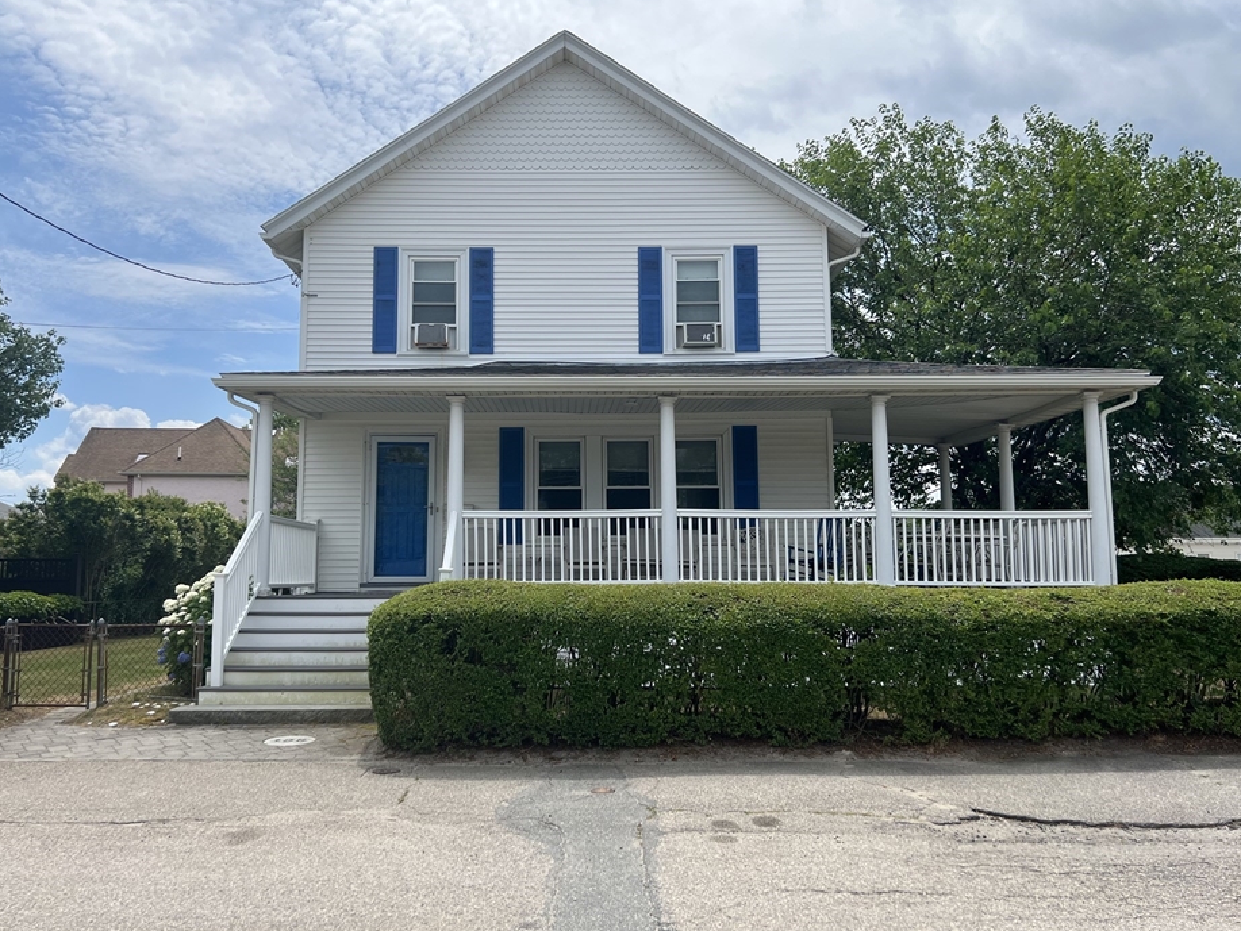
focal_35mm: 29
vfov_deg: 48.2
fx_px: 1040
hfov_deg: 61.6
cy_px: 450
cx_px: 593
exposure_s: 1/6211
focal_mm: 5.7
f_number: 1.5
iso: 50
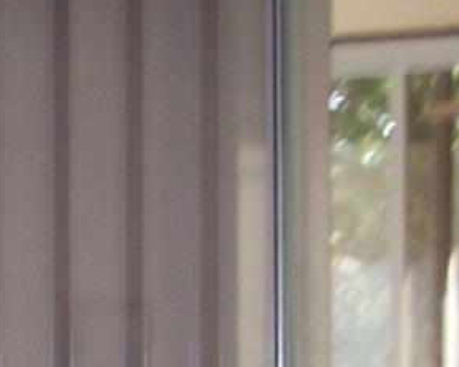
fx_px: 2784
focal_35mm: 205
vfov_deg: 7.4
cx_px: -491
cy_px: 606
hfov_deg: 8.8
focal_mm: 8
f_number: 2.8
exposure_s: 1/30
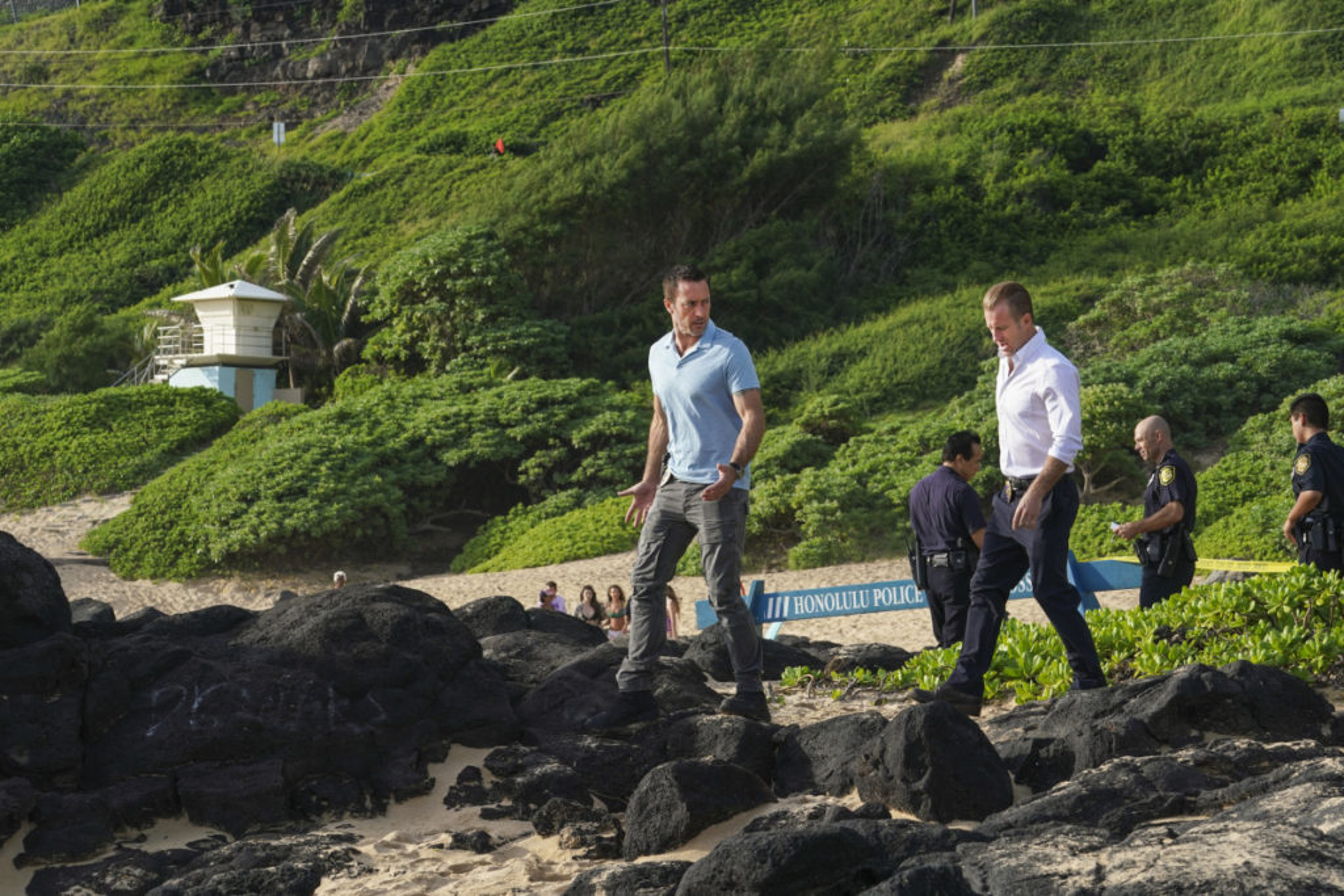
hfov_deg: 22.6
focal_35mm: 90
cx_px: 672
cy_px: 448
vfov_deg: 15.2
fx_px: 3360
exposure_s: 1/320
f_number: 10
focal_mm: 90
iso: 400
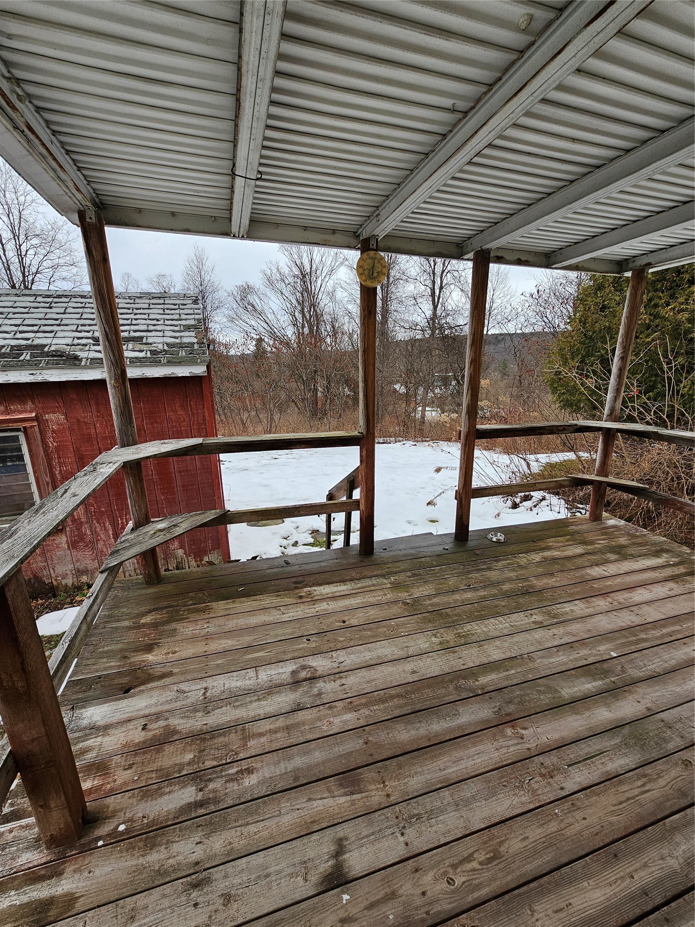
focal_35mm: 13
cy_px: 464
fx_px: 348
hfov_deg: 89.9
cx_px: 348
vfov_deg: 106.2
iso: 50
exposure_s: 1/407
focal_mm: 2.2
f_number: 2.2
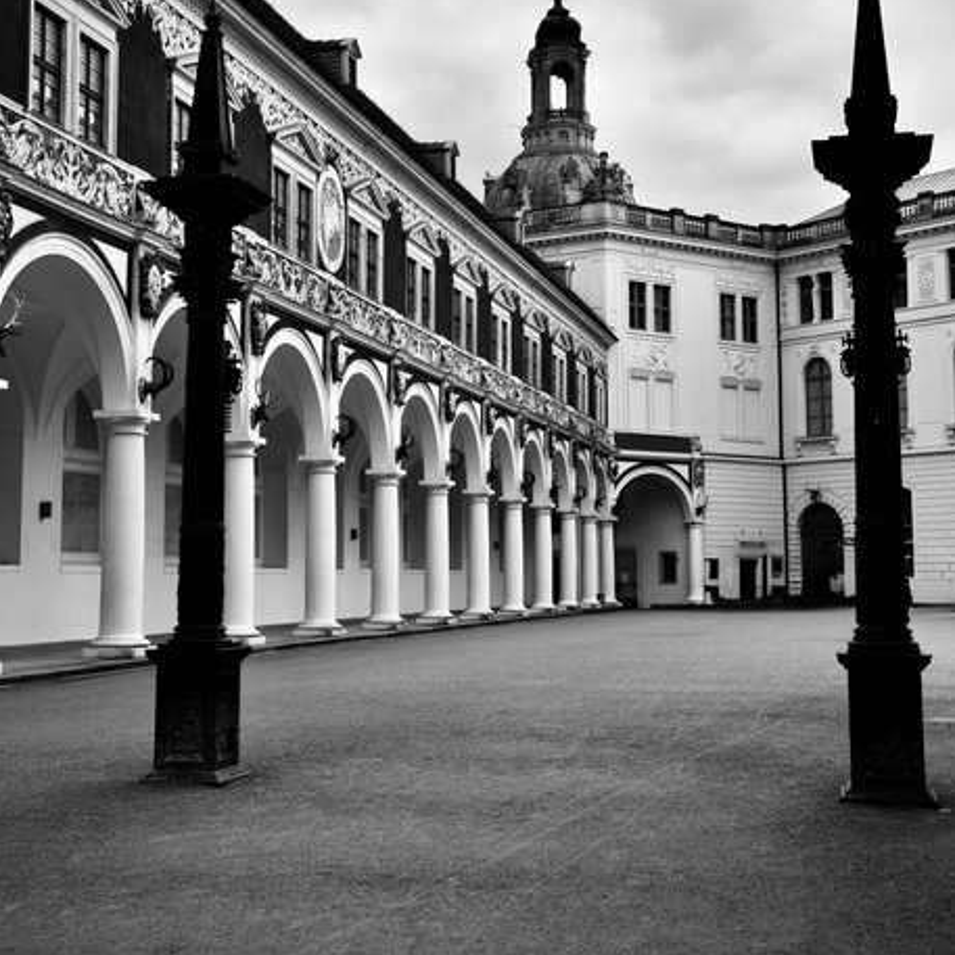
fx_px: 1561
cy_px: 393
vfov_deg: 33.9
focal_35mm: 50
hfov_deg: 34.0
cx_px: 479
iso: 100
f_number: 7.1
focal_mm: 26
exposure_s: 1/200
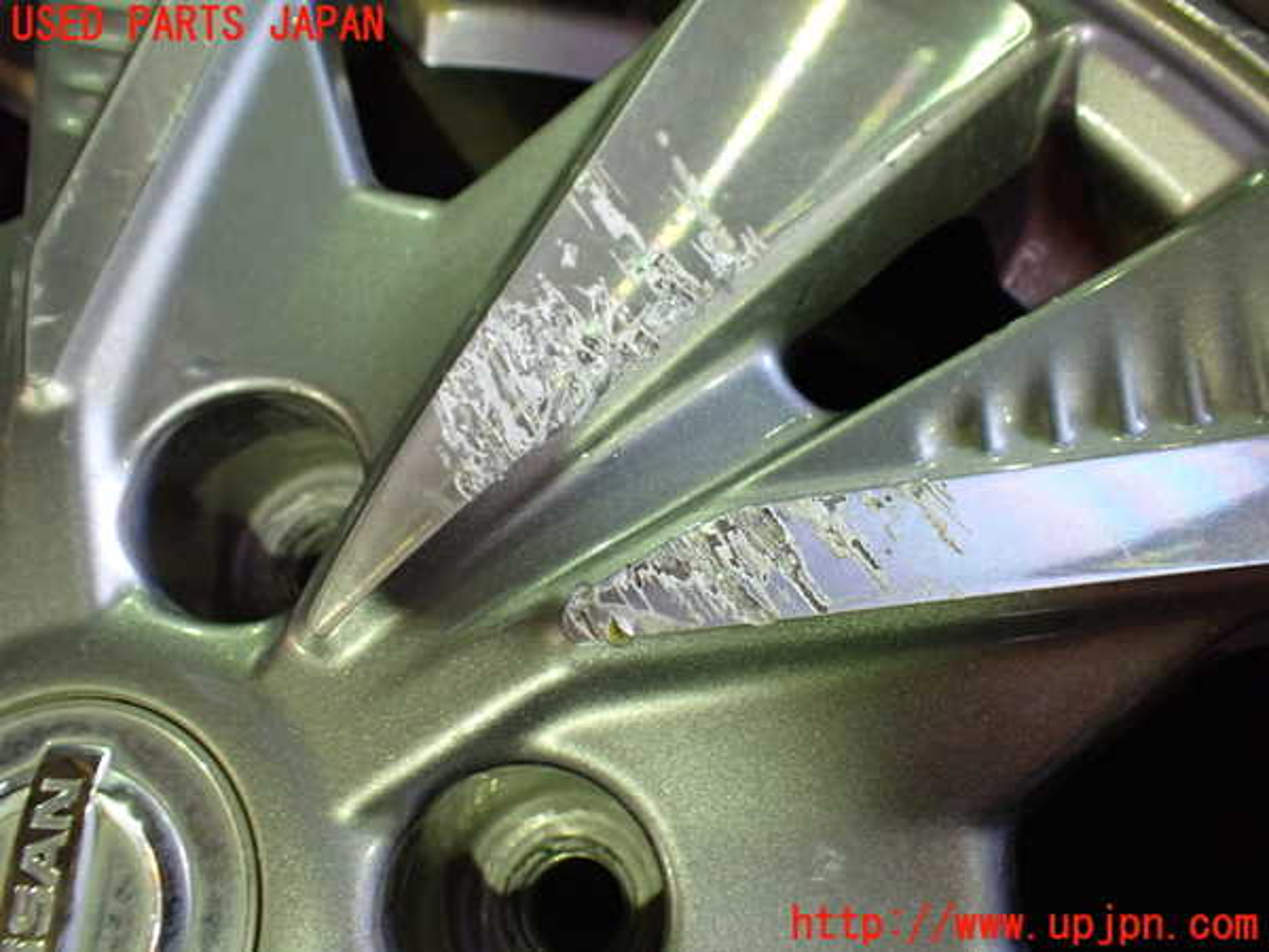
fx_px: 1100
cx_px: 634
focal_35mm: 30
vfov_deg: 46.8
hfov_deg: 60.0
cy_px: 476
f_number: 2.3
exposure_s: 1/40
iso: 800
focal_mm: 5.4
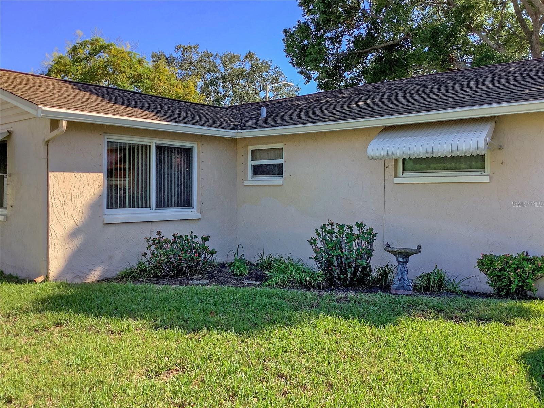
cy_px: 204
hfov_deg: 58.4
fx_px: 487
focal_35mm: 31
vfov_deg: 45.4
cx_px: 272
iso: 25
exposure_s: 1/305
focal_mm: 3.3
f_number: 2.4
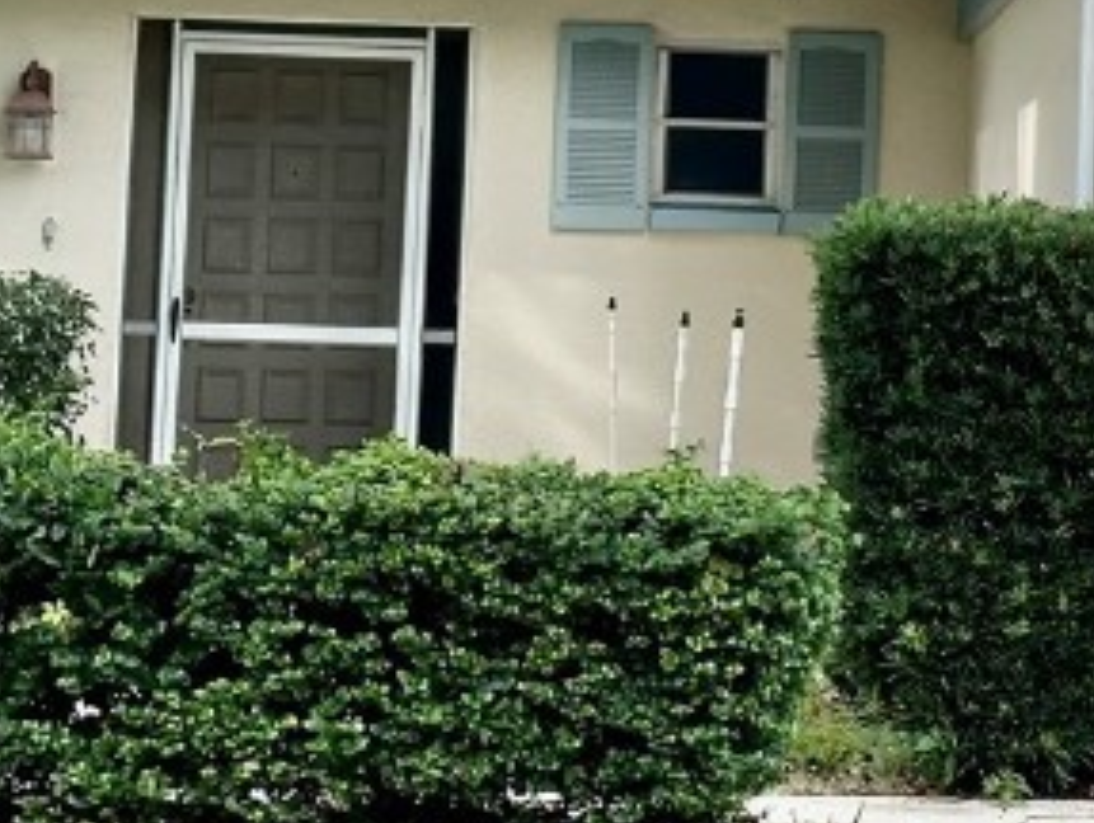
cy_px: -149
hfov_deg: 11.4
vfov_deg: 8.6
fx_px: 5411
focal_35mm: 171
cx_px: 1140
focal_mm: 6.86
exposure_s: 1/1171
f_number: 1.78
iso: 64
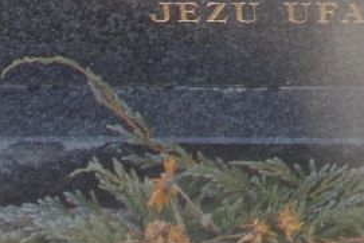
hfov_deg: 19.7
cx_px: 321
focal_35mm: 102
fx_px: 1032
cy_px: -205
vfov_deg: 12.2
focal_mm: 4.6
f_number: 3.2
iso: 80
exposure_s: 1/125
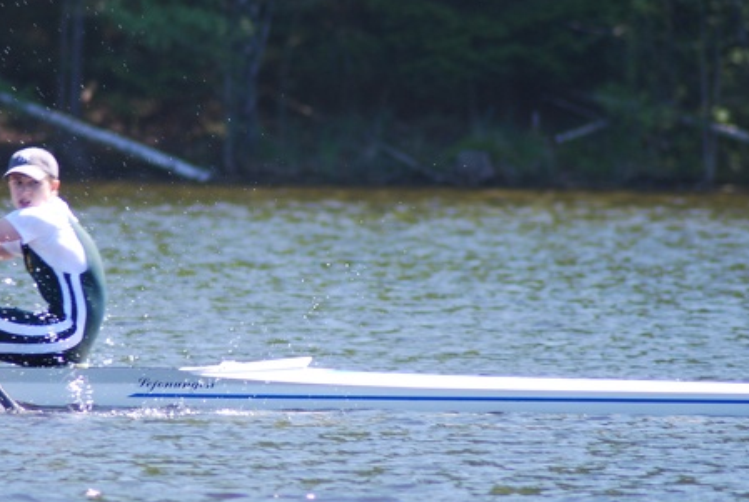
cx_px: 187
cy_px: 248
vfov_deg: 1.7
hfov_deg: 2.6
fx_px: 16526
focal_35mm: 793
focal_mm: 300
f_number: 5.6
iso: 200
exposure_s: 1/200
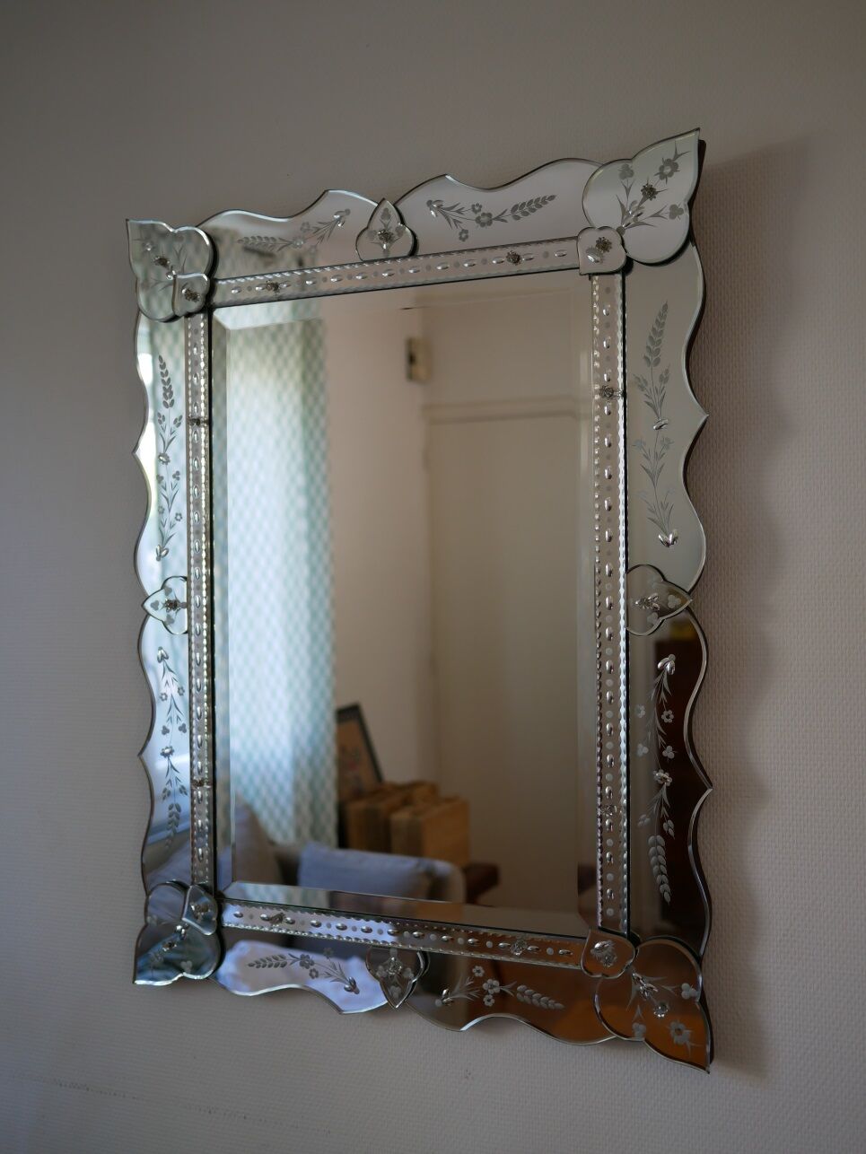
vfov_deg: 46.8
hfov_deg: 36.0
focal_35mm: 40
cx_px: 433
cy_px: 577
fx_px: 1334
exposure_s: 1/125
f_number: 1.8
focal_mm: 20
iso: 200
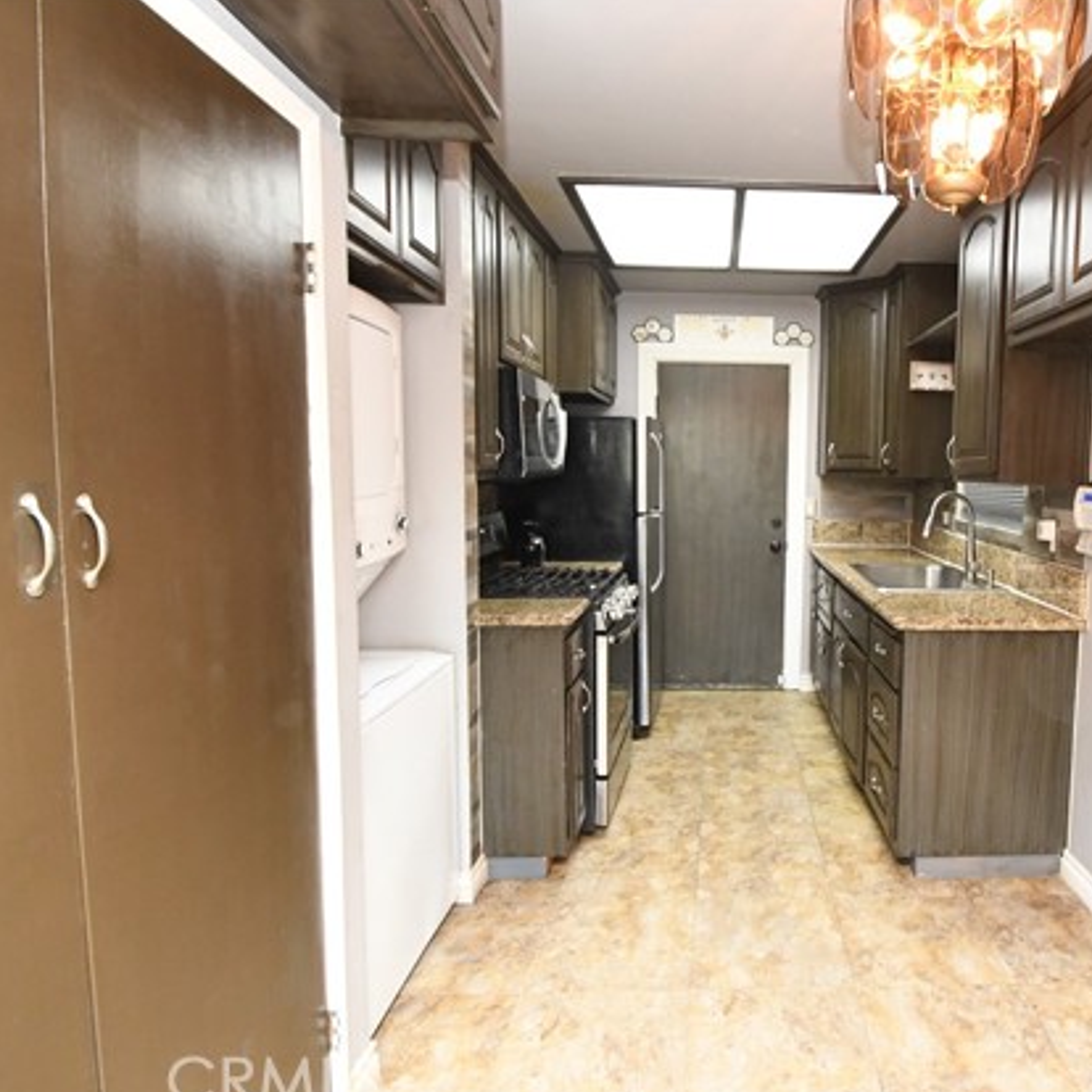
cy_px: 555
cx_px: 773
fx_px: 749
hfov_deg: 68.9
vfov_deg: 72.1
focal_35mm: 21
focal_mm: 11
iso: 2800
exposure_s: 1/60
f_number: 5.6
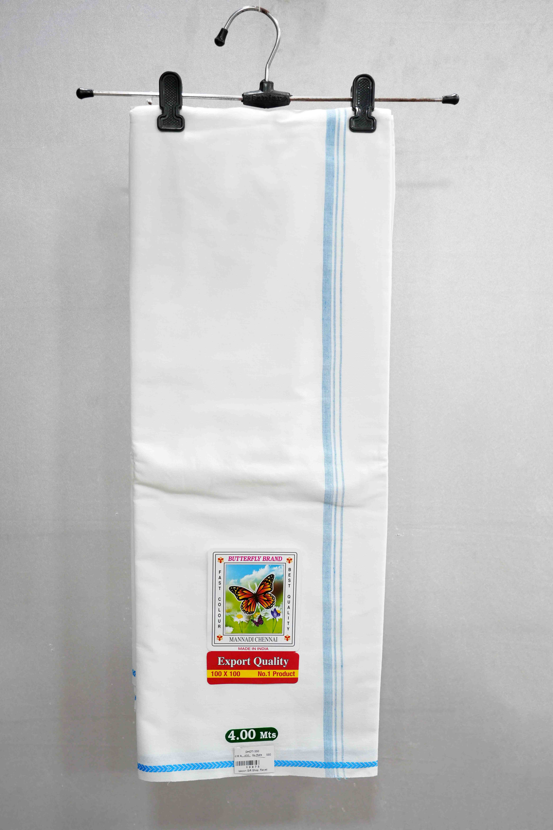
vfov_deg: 48.5
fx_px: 922
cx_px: 276
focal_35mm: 40
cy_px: 415
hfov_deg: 33.4
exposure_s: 1/60
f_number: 5.6
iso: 1600
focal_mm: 40
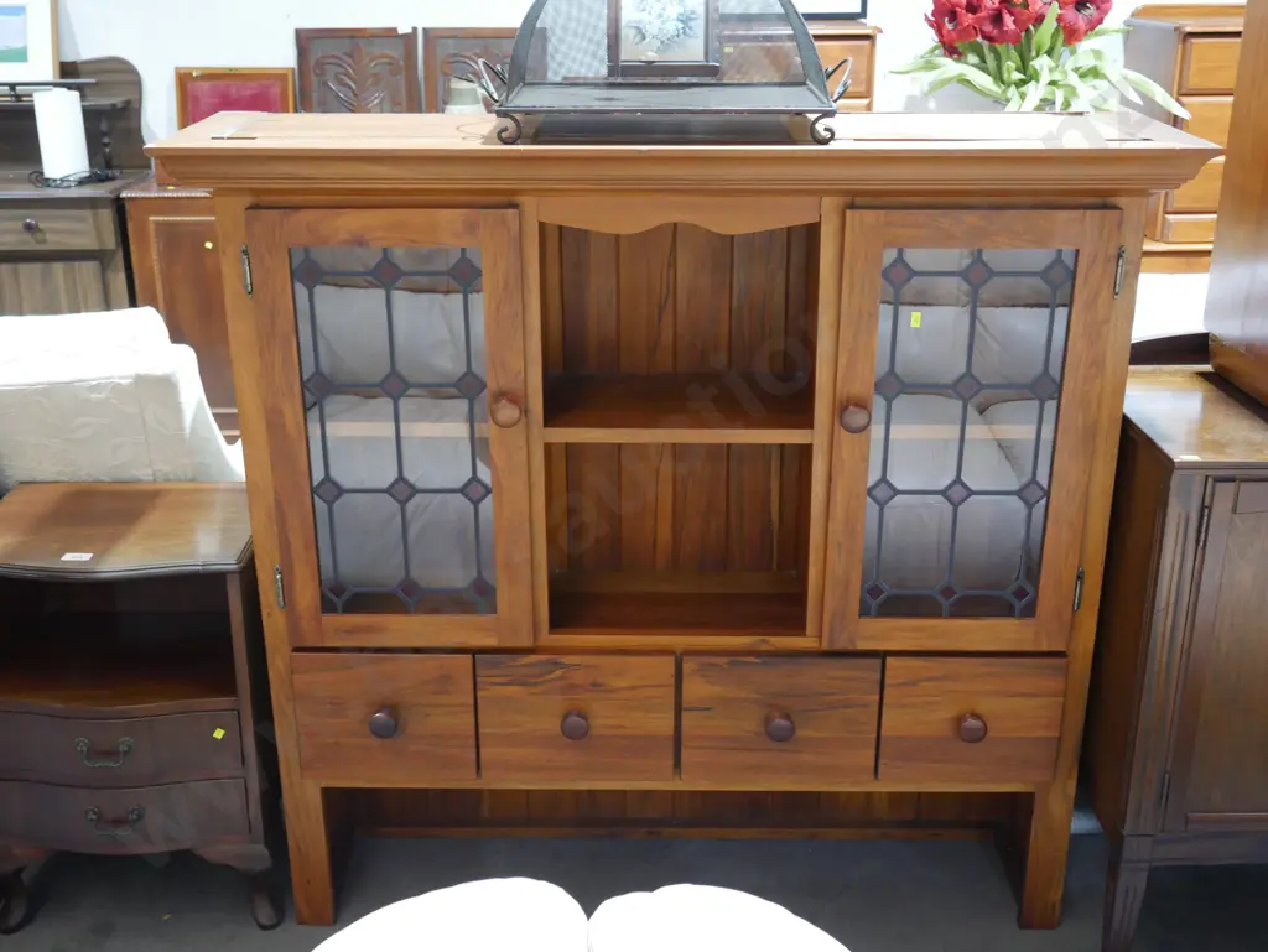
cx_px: 634
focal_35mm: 40
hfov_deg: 46.8
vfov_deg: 36.0
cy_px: 476
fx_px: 1466
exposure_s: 1/60
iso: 2000
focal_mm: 20
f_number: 4.4
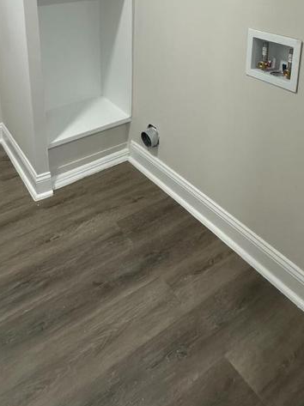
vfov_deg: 49.7
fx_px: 375
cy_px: 31
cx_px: 109
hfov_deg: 43.7
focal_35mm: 32
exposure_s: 1/60
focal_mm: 2.22
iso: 160
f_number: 2.2
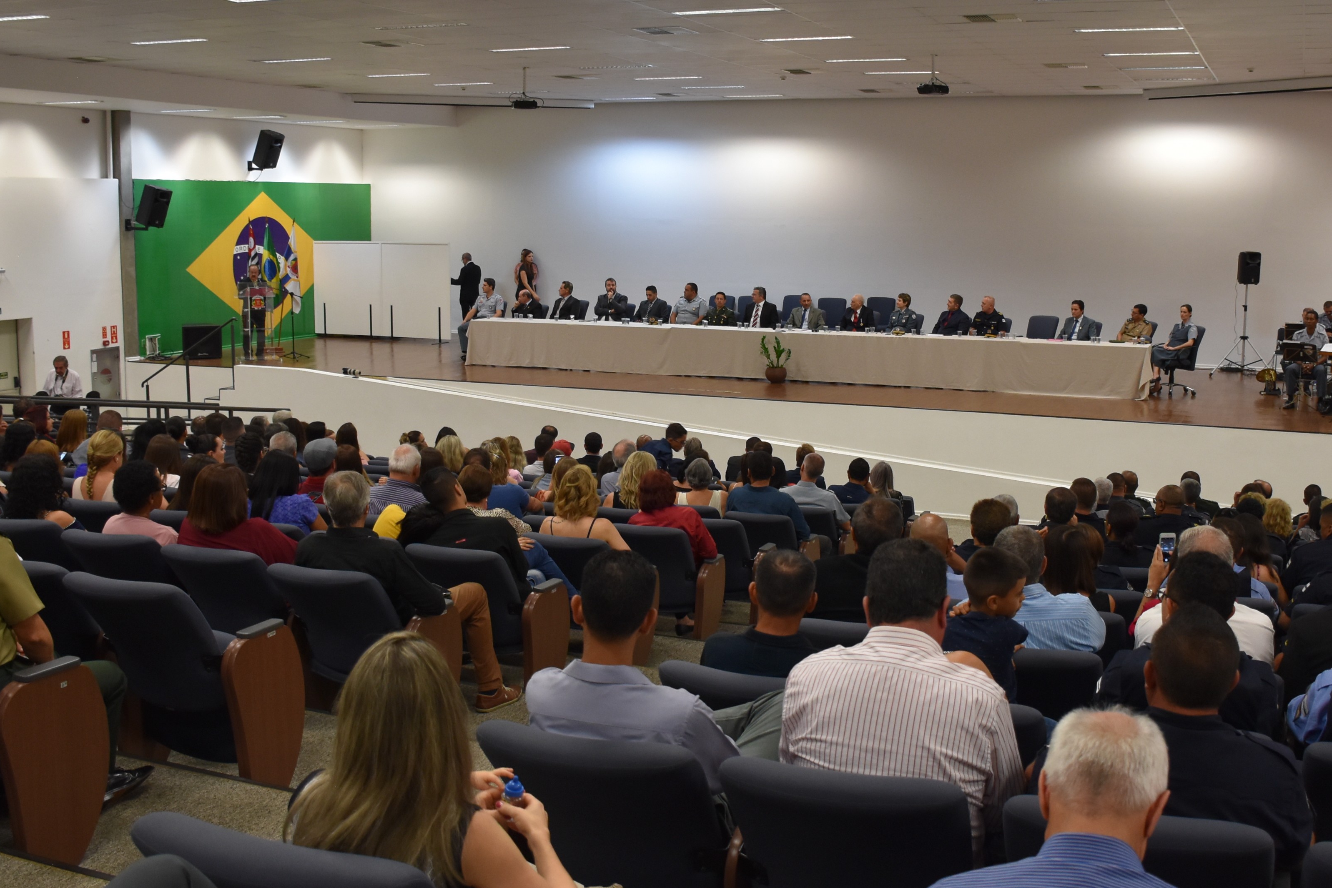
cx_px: 729
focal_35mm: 38
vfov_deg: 35.0
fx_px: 1406
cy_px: 399
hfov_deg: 50.6
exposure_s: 1/60
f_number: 3.5
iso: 800
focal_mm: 18
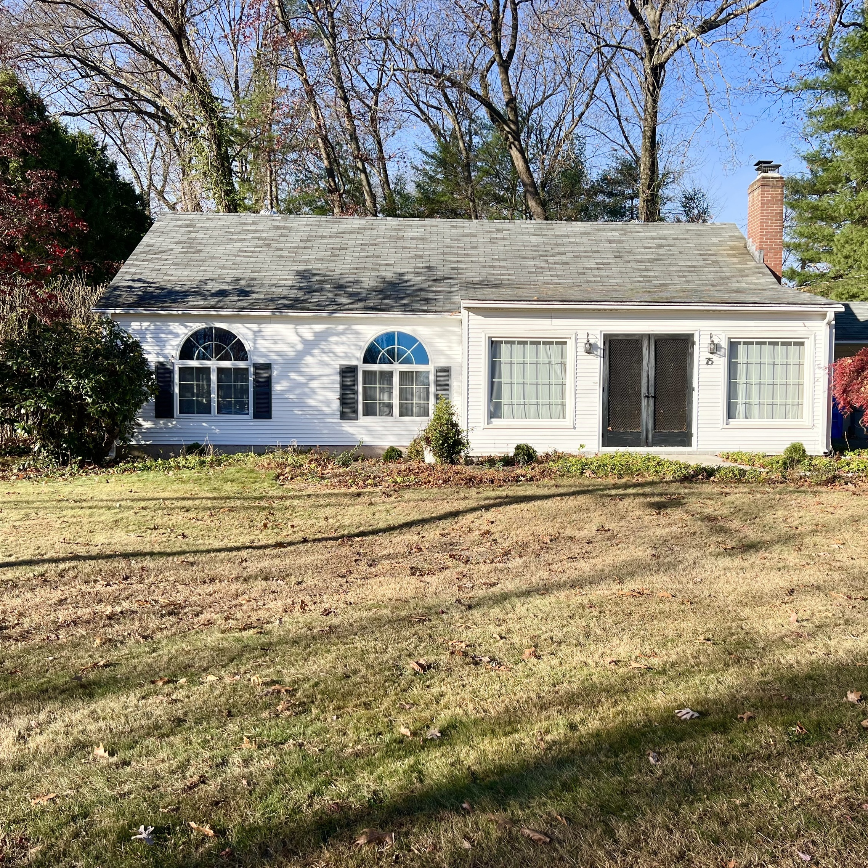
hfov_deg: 52.3
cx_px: 497
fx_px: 879
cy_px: 433
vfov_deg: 52.5
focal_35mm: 31
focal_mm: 5.7
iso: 50
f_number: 1.5
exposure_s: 1/2571
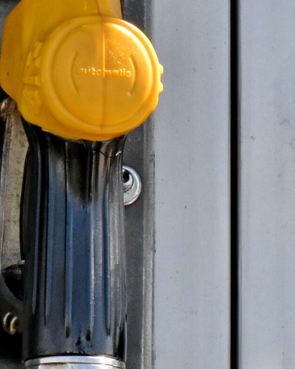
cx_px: -134
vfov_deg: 4.8
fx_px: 4357
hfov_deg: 3.9
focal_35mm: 399
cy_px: 101
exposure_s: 1/160
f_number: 20
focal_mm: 86
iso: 1100
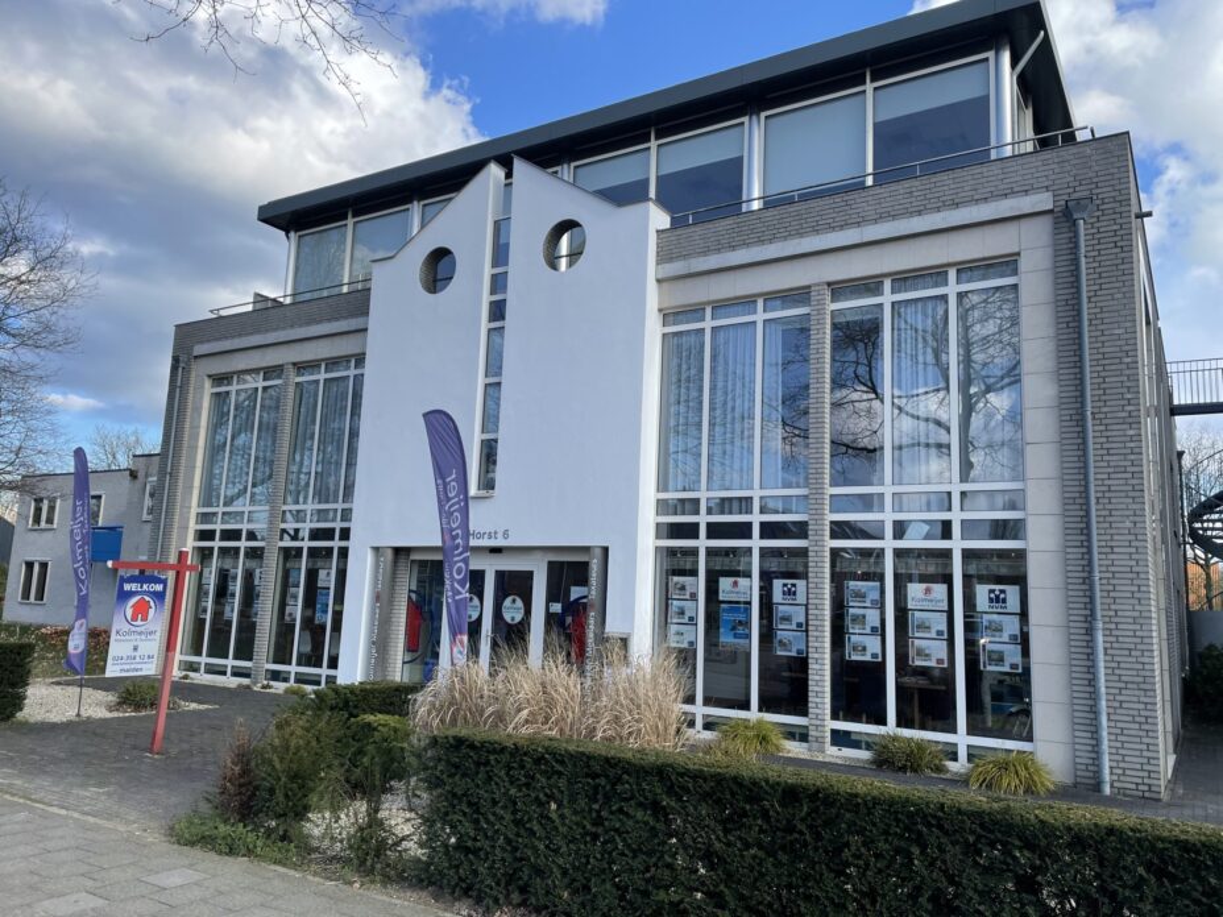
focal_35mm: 26
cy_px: 458
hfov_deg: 67.3
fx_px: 919
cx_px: 612
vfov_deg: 53.1
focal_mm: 4.2
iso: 32
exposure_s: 1/1490
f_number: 1.6
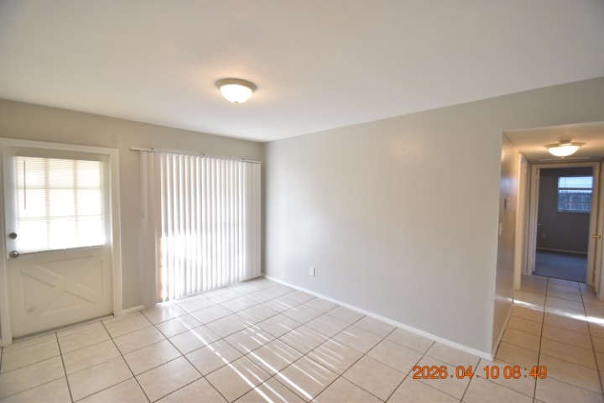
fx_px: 252
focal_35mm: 15
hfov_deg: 100.4
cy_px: 202
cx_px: 302
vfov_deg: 77.3
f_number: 3.5
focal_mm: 10
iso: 800
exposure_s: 1/125
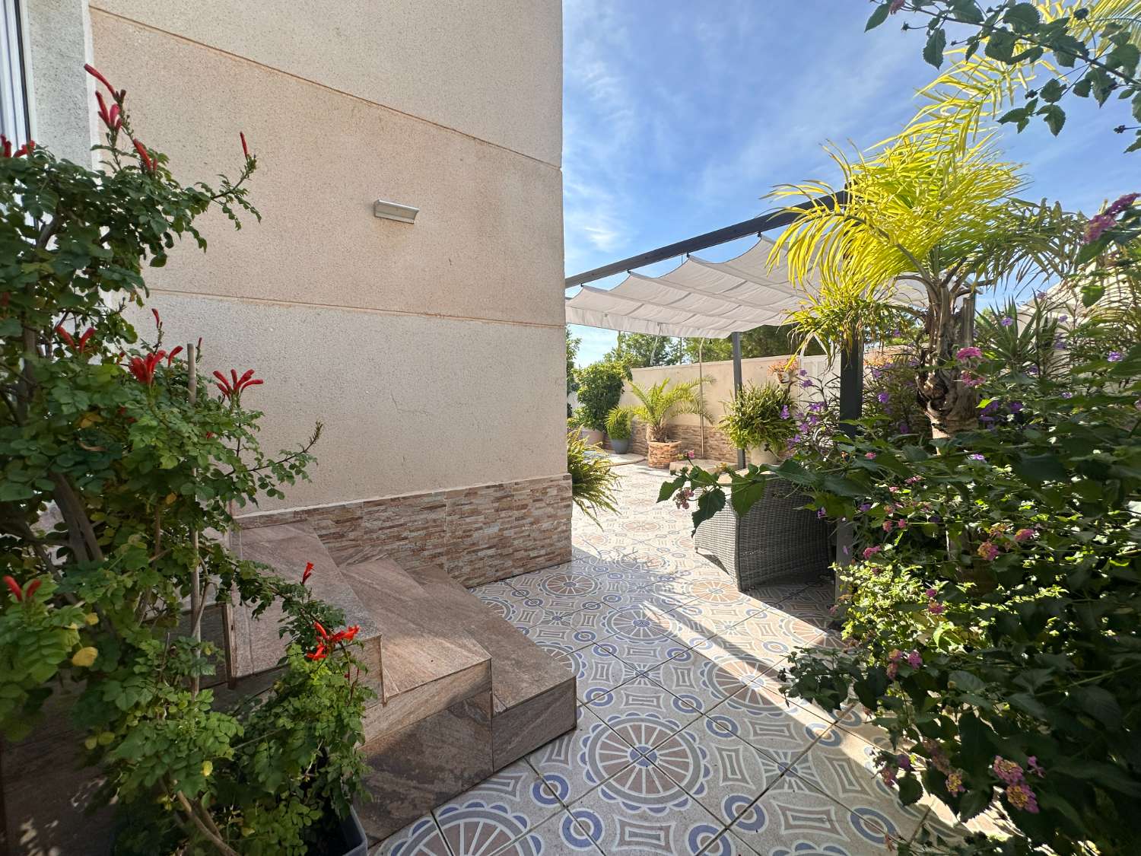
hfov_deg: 102.1
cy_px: 428
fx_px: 461
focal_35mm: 14
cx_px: 570
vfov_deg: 85.7
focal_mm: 2.22
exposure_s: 1/875
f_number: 2.2
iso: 50
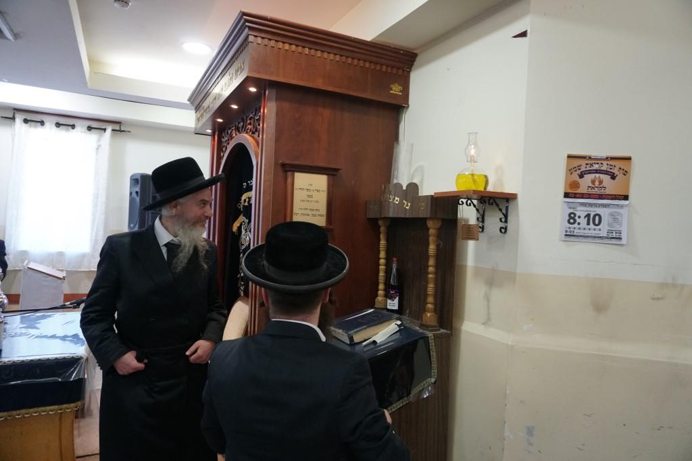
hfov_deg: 73.7
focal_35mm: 24
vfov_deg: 53.1
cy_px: 230
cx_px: 346
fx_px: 461
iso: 1600
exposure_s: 1/160
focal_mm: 16
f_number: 3.5
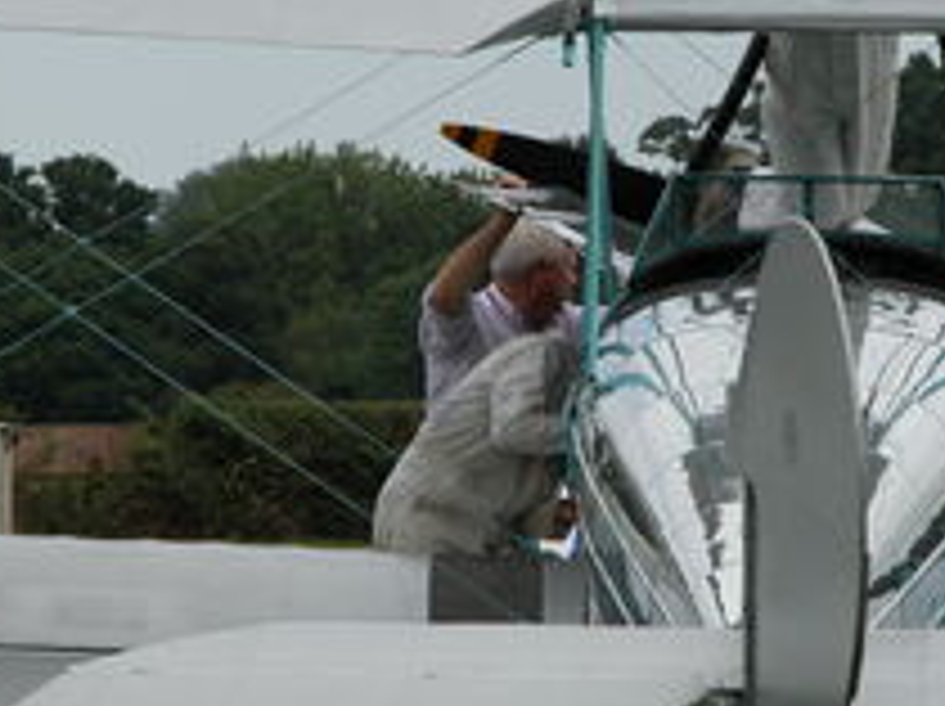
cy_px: 310
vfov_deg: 3.5
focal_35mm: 425
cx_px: 760
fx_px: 11589
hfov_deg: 4.7
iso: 100
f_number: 5.8
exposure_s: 1/466
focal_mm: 56.7
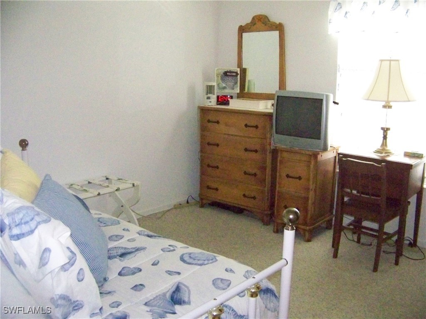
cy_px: 160
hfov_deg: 51.4
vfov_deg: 39.7
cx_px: 213
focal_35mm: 36
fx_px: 443
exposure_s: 1/30
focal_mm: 5.85
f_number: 2.8
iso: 1600
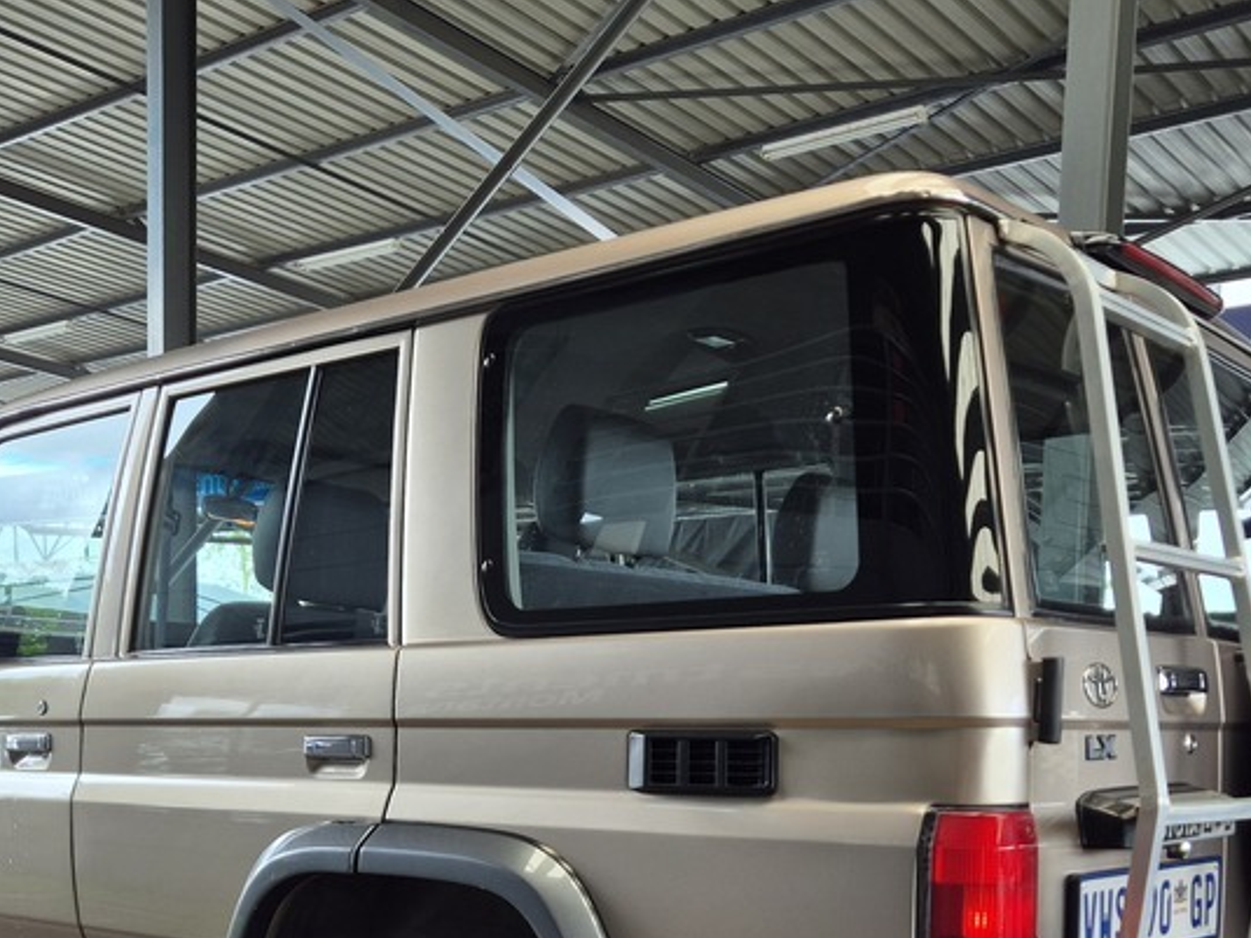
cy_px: 854
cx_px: 594
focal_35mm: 44
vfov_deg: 31.3
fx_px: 1590
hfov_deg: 42.9
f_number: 1.8
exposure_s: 1/180
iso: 32
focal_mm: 5.4
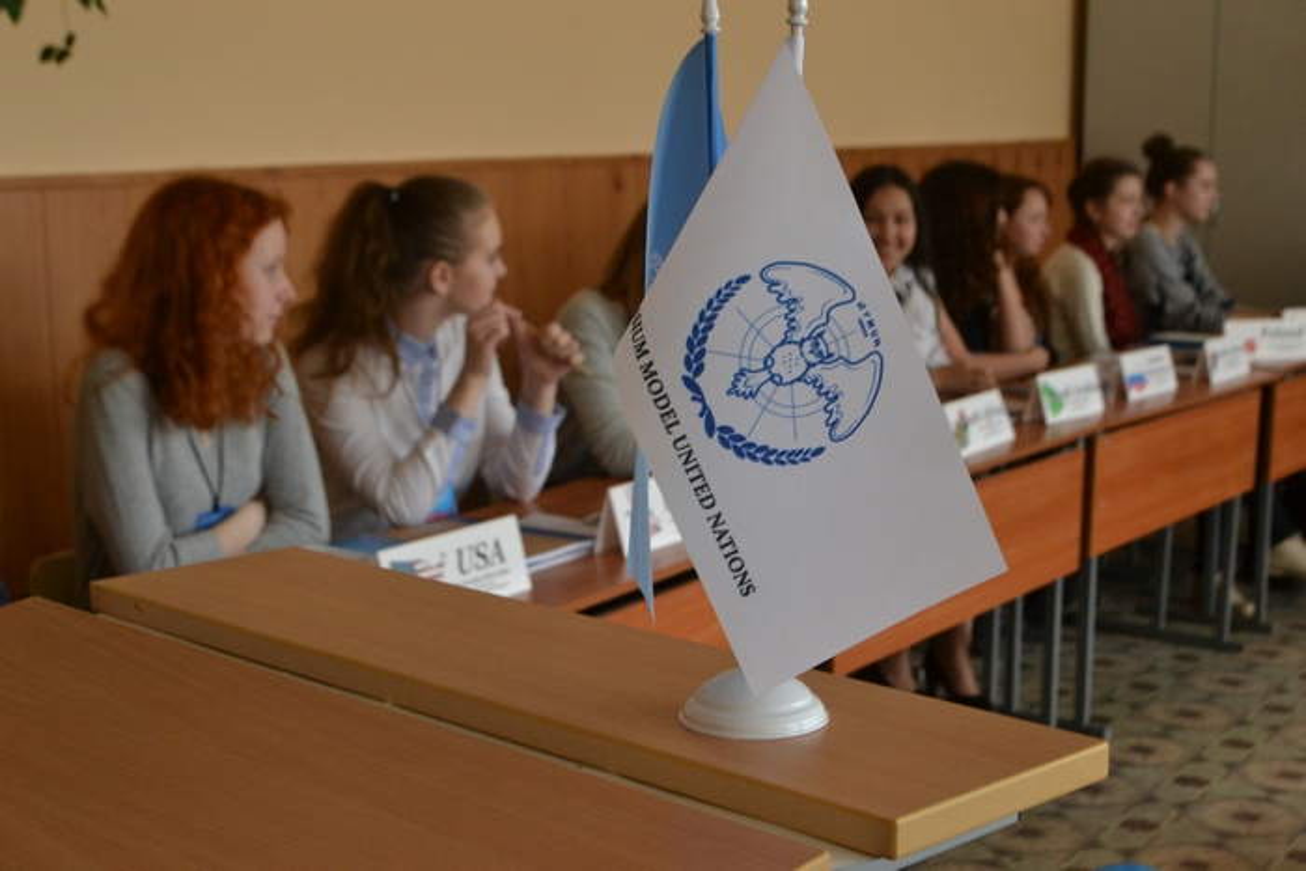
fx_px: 1959
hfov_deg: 36.9
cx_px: 653
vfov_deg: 25.1
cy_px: 436
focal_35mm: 54
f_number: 11
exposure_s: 1/40
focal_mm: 36
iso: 1600
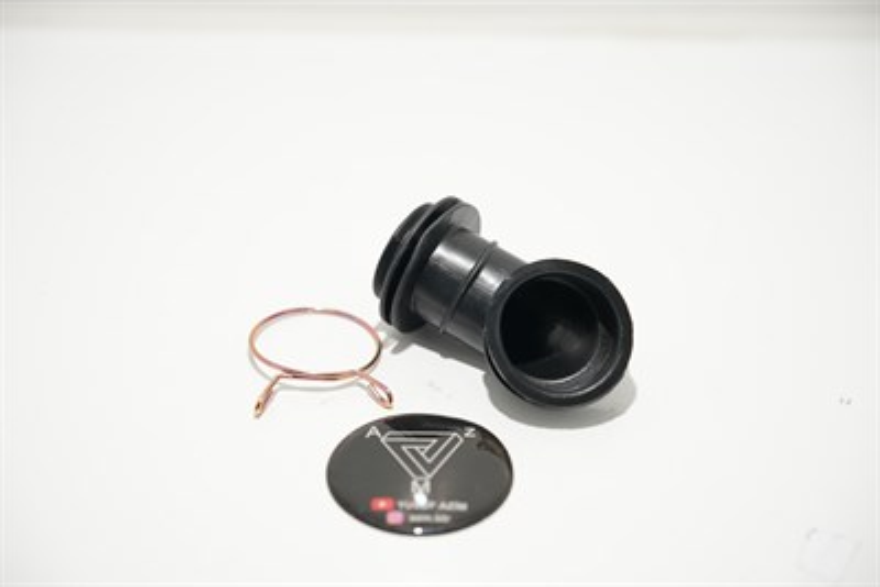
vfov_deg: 16.1
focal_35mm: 85
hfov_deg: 23.9
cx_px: 440
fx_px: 2078
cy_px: 294
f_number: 3.2
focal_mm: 85
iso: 80
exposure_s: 1/250
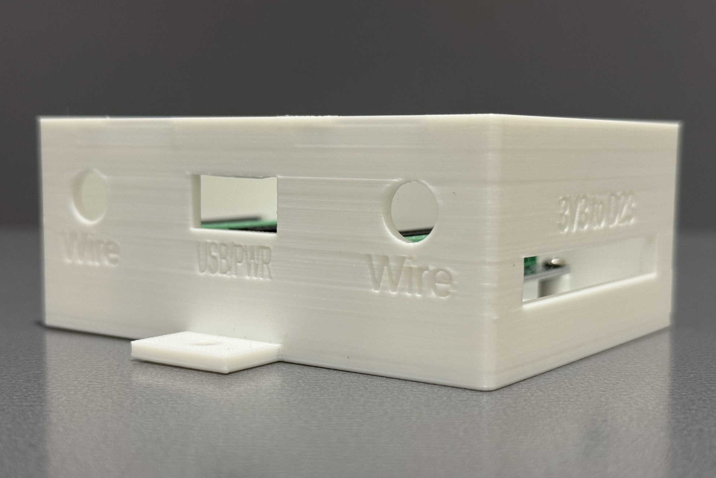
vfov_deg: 26.0
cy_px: 266
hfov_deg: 38.2
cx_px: 351
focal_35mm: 52
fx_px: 1034
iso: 100
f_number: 1.78
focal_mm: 6.76
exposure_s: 1/60
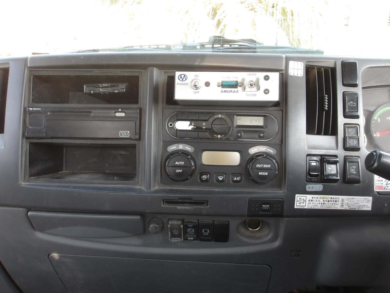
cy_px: 146
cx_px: 195
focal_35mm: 27
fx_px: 304
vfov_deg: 51.4
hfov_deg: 65.3
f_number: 3
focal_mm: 4.9
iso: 100
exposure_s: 1/42
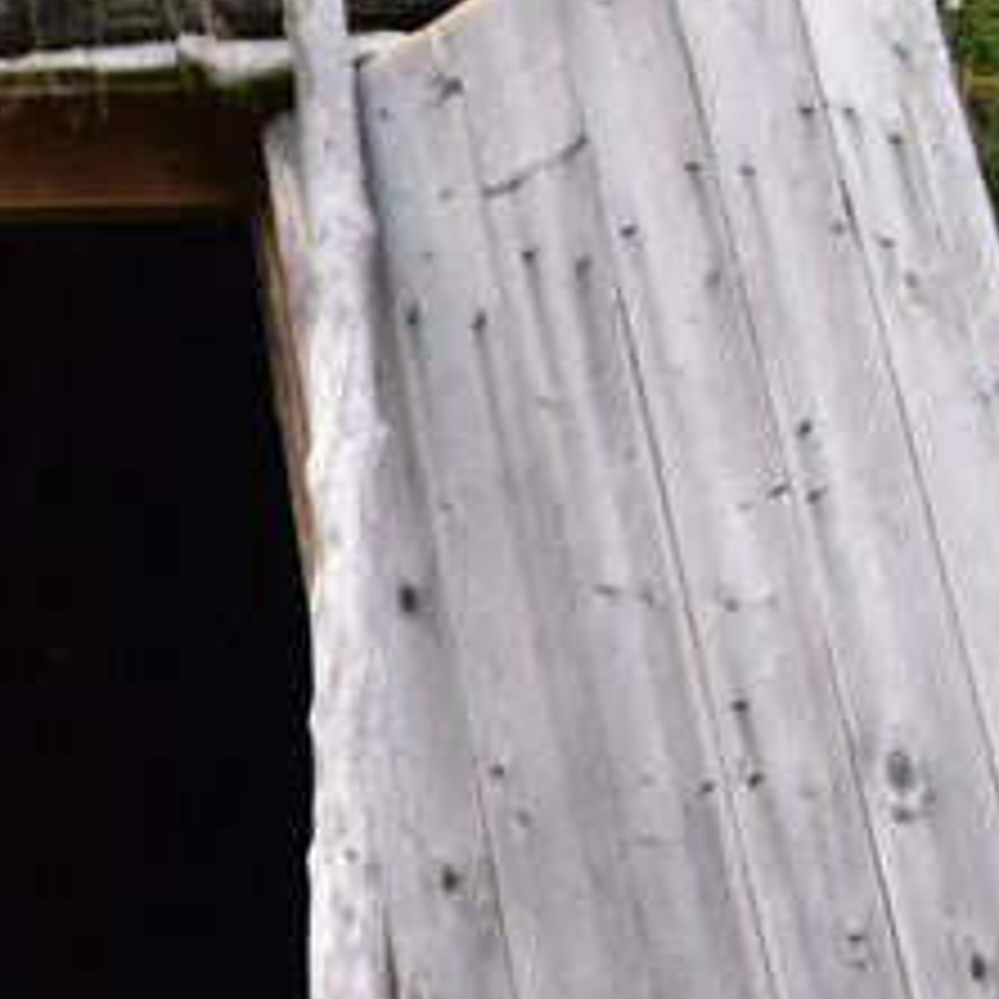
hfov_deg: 6.9
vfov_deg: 7.0
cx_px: -333
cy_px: 486
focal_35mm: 250
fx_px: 8159
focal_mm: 29
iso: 2000
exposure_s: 1/1000
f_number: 5
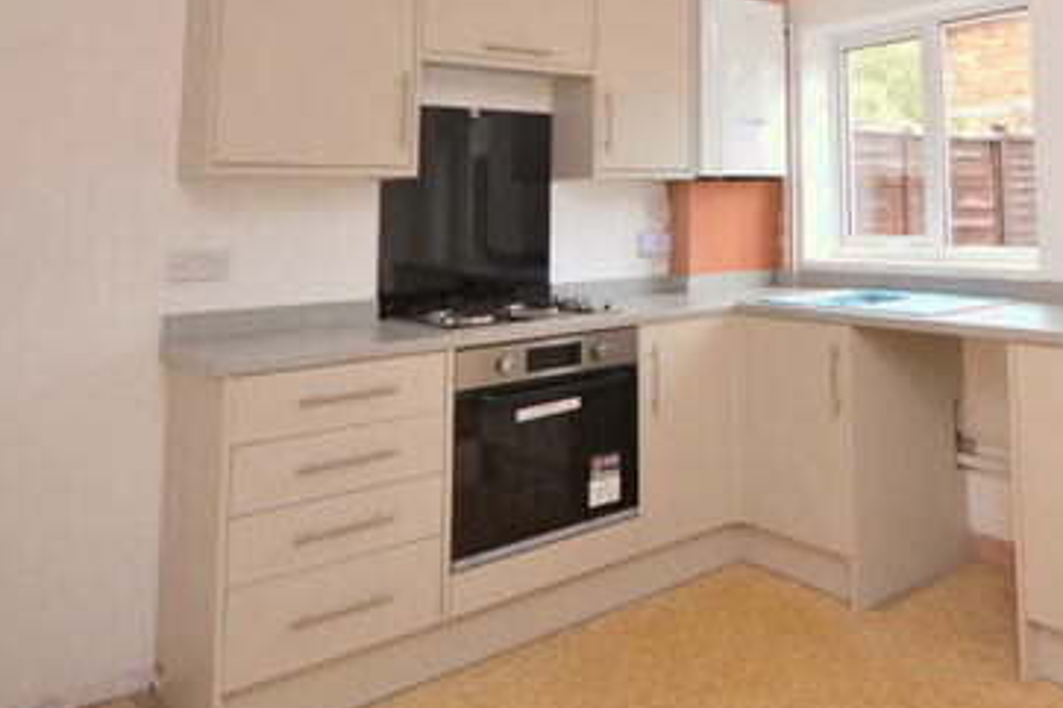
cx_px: 857
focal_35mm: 29
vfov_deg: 42.5
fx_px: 856
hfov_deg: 58.6
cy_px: 120
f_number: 4.5
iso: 400
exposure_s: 1/80
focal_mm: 10
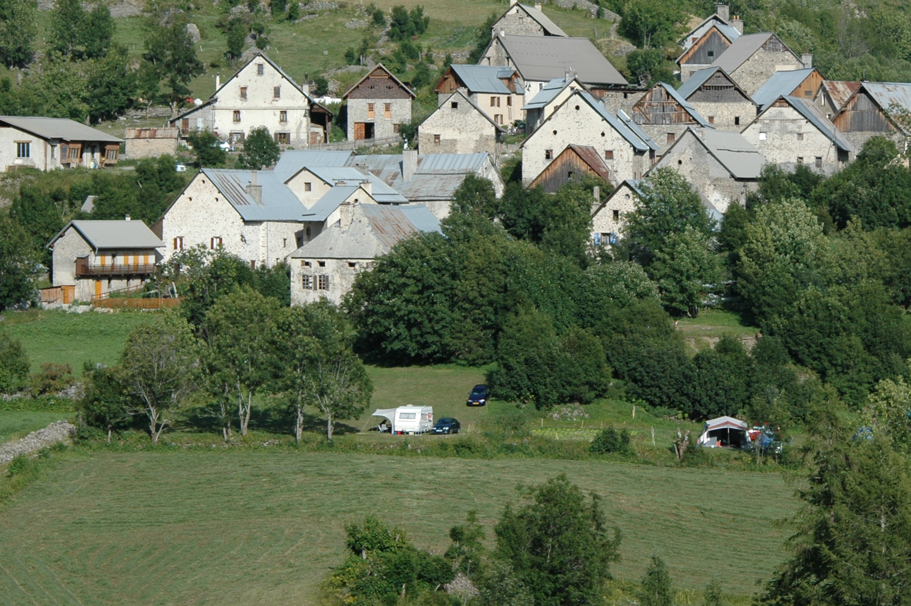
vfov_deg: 8.0
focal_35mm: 171
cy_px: 191
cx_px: 600
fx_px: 4323
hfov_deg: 12.0
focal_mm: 70
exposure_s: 1/320
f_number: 9
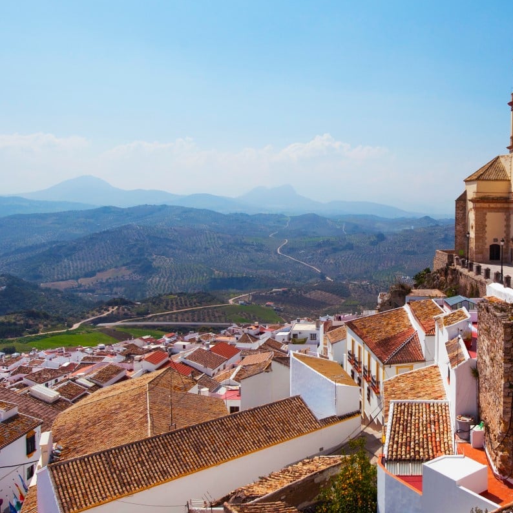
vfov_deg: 49.6
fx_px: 553
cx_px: 390
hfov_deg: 47.7
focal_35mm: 33
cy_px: 222
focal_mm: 19
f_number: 8
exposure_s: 1/3200
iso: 200
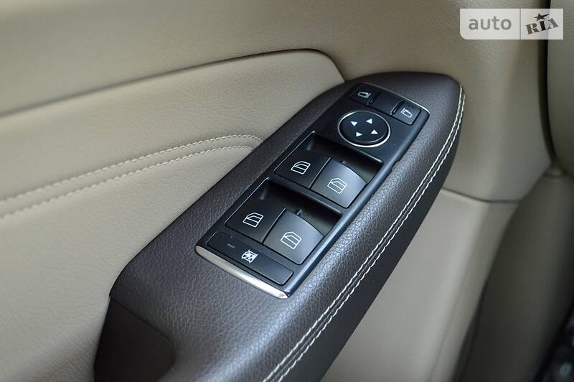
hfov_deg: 36.9
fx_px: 860
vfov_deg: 25.0
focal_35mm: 54
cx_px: 287
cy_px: 191
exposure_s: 1/60
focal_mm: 36
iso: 800
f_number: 5
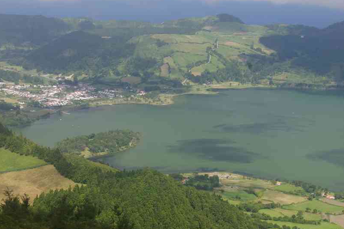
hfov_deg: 25.1
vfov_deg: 16.9
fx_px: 771
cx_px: 131
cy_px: 124
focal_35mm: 81
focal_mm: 43
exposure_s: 1/80
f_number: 11
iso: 200
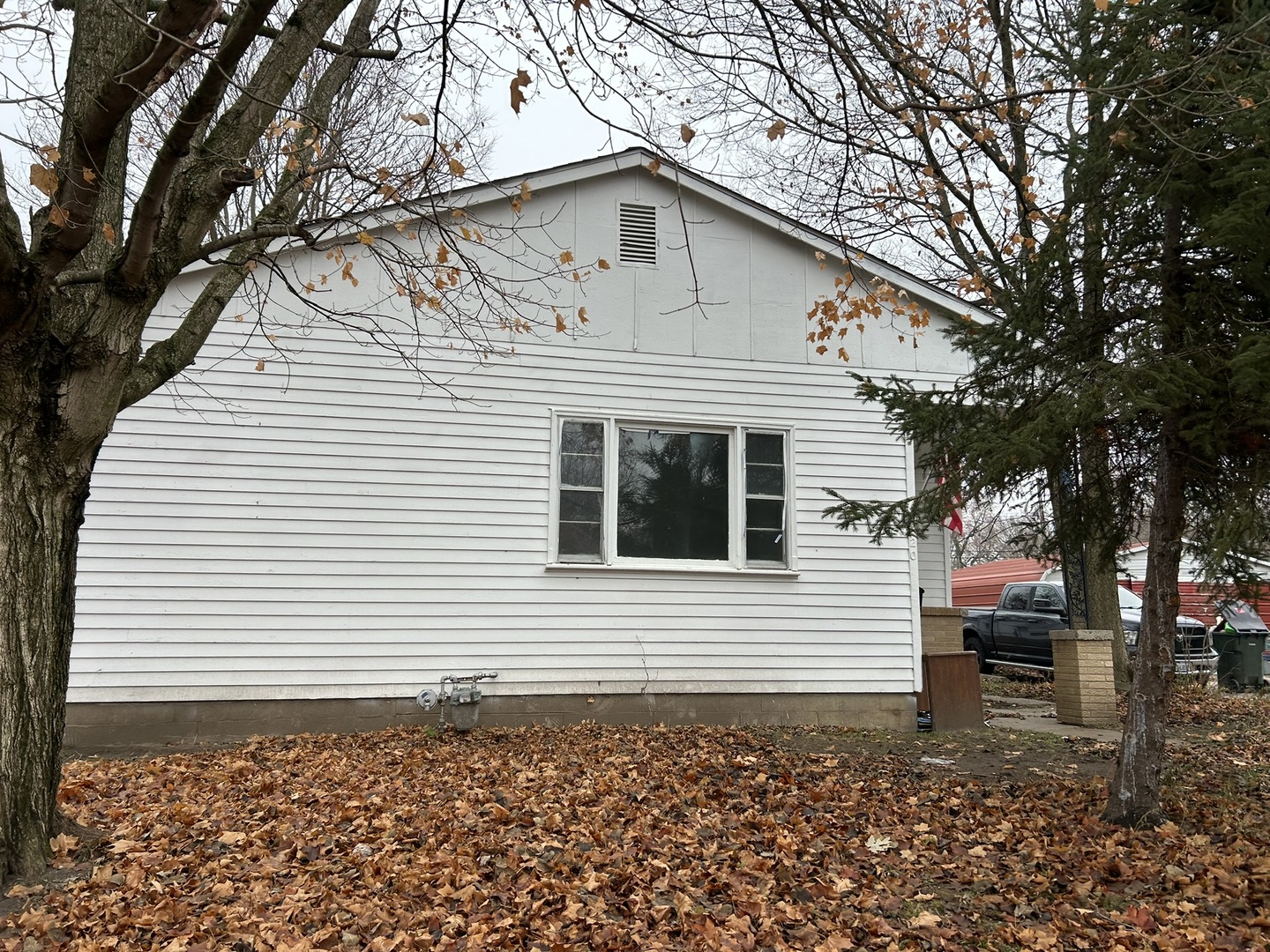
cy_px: 476
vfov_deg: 53.1
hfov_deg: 67.3
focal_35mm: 26
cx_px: 635
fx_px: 954
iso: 40
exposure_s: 1/205
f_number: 1.5
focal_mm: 5.7
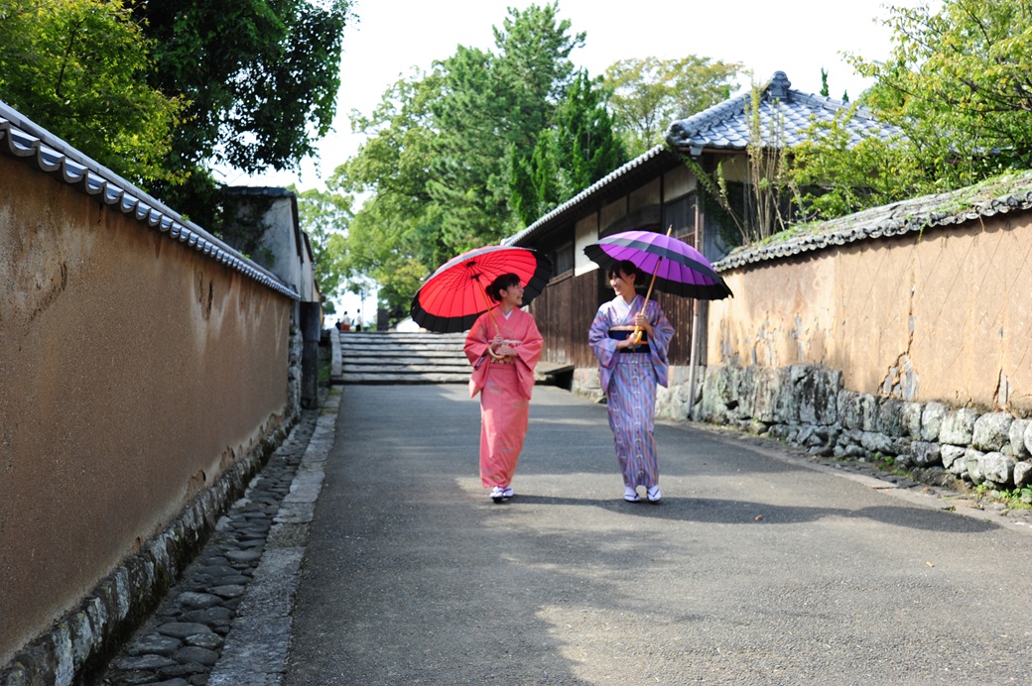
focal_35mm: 40
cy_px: 343
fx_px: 1146
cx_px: 516
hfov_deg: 48.5
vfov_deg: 33.4
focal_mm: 40
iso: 200
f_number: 7.1
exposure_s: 1/200
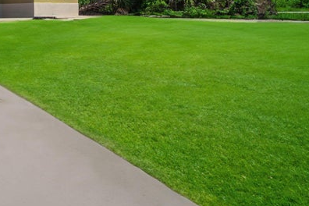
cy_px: 3
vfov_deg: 35.4
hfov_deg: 40.1
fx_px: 292
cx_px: -59
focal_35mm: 34
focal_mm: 14
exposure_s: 1/800
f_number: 11
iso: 100
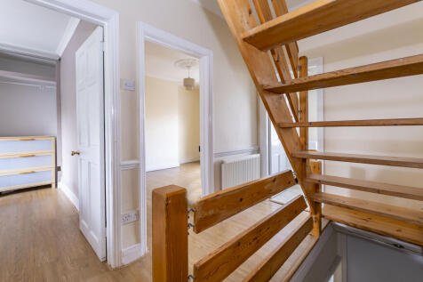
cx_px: 212
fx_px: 176
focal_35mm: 15
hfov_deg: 100.4
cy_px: 141
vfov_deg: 77.3
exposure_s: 1/15
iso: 500
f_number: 7.1
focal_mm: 10
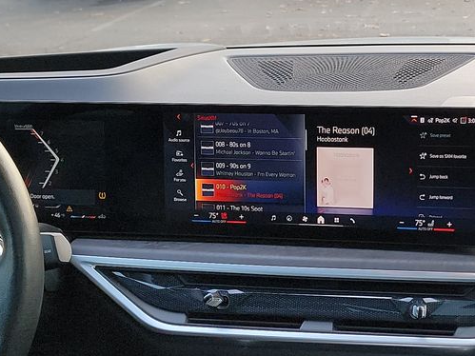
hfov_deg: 24.6
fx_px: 1056
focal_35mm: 77
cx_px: 432
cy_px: 274
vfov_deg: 19.0
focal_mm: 6.7
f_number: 1.8
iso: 112
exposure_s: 1/59
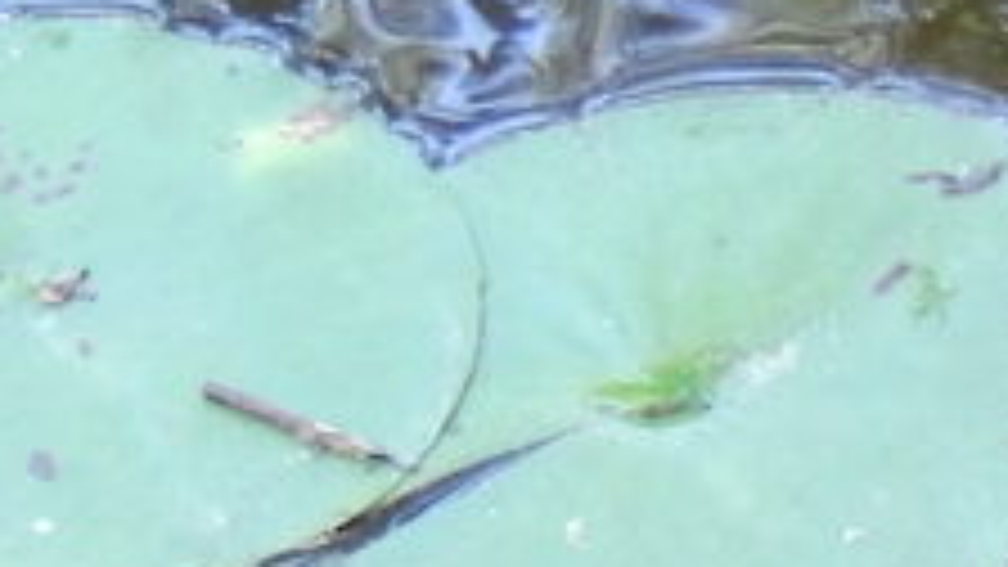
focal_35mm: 655
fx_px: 17507
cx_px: 2259
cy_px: 1526
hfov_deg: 3.3
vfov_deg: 1.8
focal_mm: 18.7
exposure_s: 1/80
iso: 800
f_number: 4.2
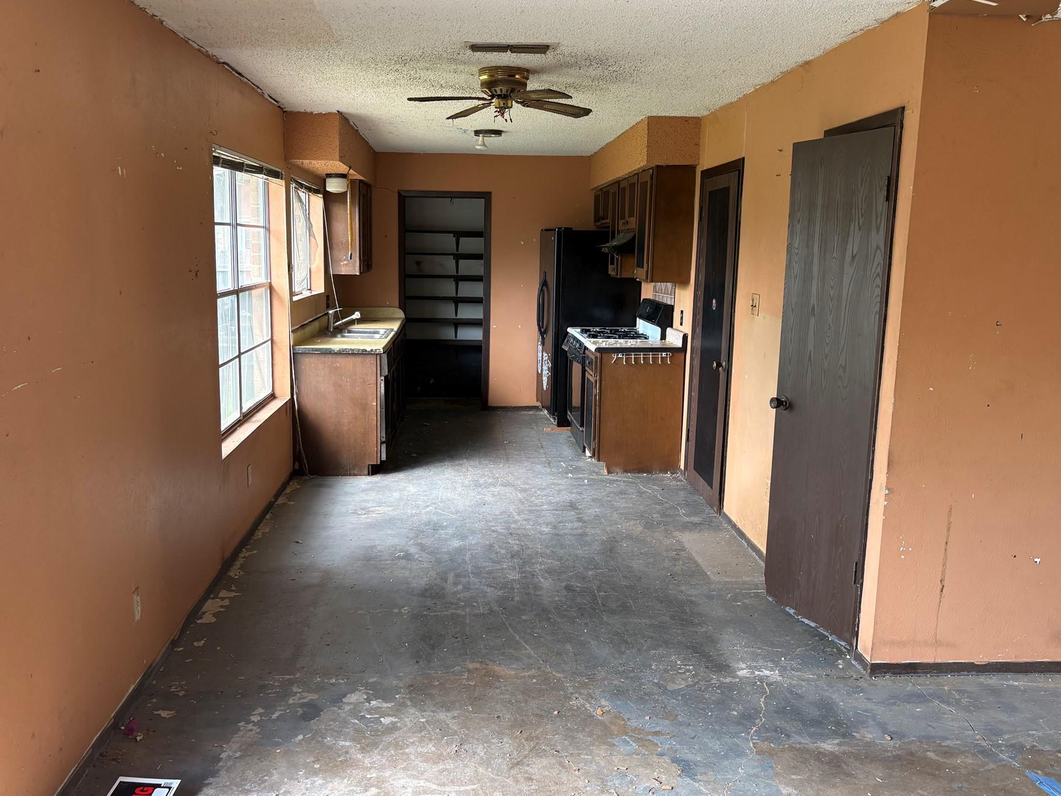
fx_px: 919
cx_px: 504
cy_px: 386
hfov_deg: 59.9
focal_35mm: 30
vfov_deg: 46.8
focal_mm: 5.96
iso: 125
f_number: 1.6
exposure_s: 1/121
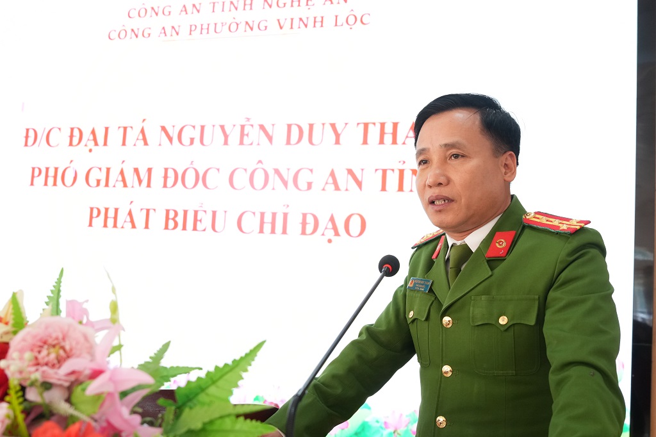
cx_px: 328
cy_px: 218
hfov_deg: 49.6
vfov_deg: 34.2
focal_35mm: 39
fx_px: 710
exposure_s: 1/125
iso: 1600
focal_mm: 26
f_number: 4.5
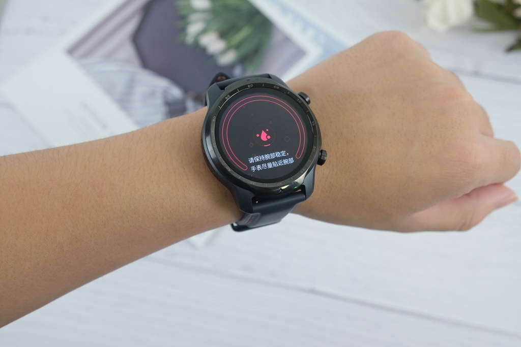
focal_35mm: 45
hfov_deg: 43.6
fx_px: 651
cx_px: 260
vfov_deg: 29.9
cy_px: 174
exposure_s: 1/56
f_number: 5.6
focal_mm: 30.2
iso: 800
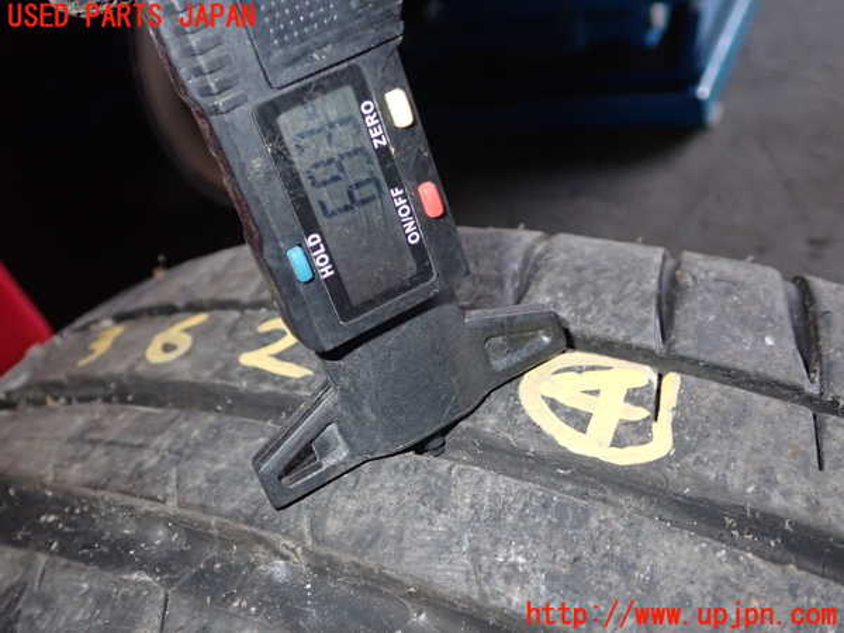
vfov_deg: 39.7
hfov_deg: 51.4
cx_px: 422
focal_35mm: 36
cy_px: 316
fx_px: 878
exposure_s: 1/40
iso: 400
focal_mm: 6.37
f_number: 7.1
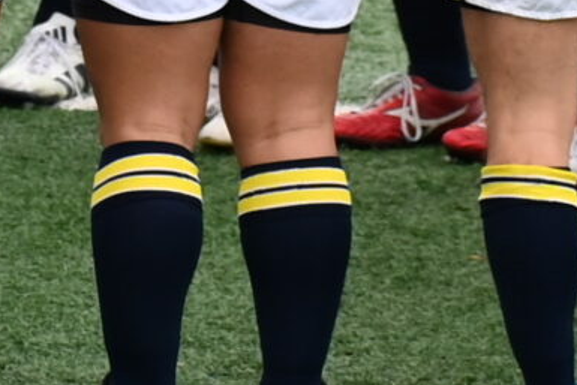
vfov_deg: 0.9
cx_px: -471
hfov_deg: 1.3
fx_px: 24707
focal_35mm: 1541
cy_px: -416
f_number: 5
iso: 400
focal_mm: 155
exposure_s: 1/640
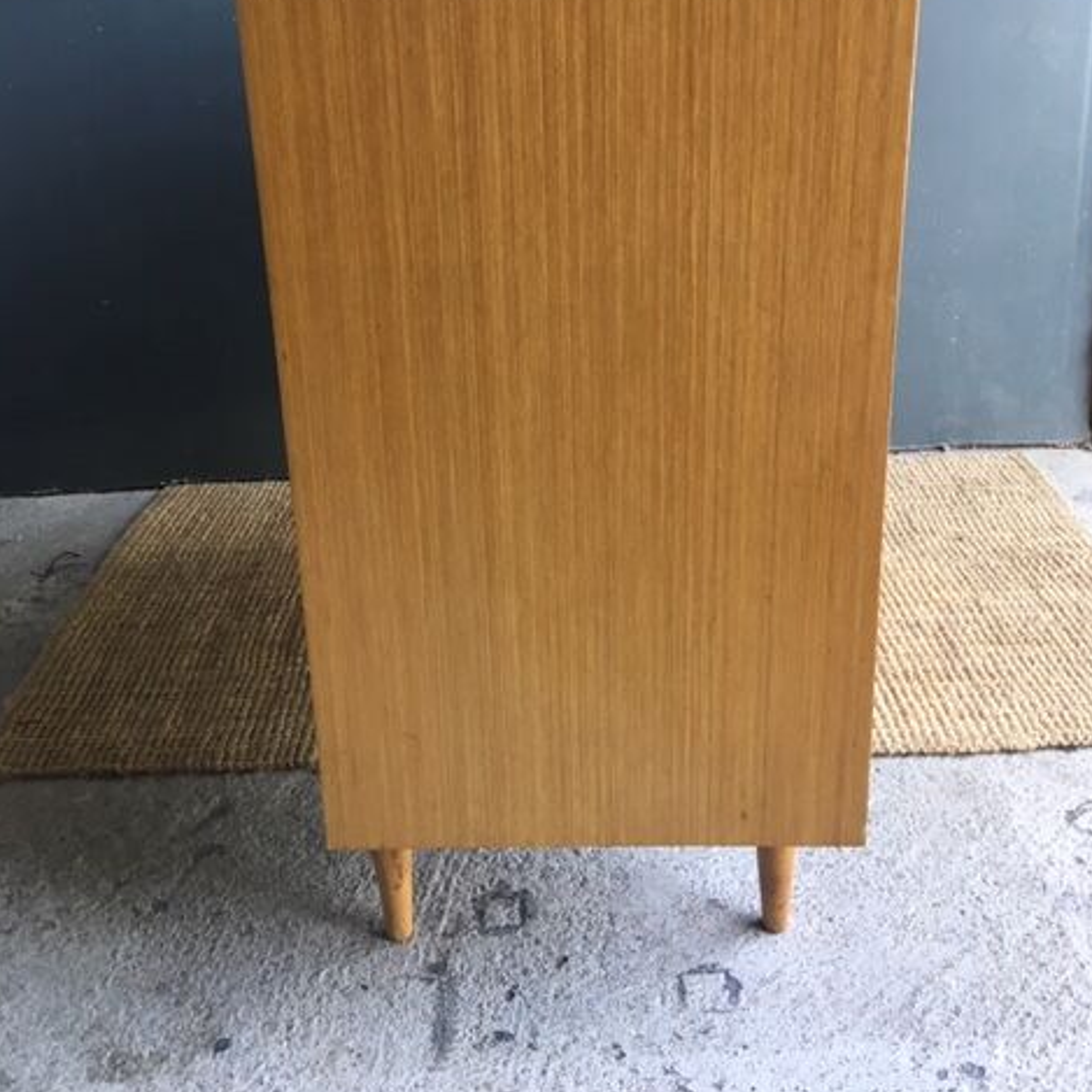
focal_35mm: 35
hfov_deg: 47.2
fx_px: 1249
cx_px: 552
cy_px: 375
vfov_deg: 46.6
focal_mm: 4.15
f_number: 2.2
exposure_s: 1/33
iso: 25
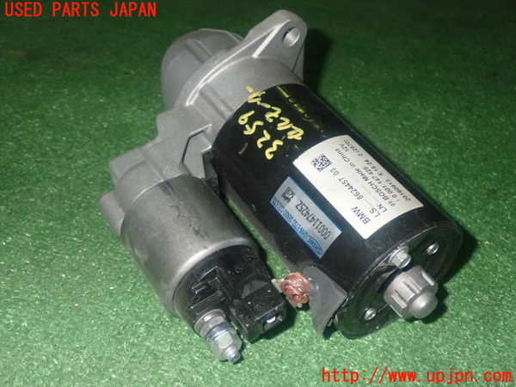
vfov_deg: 32.9
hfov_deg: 42.9
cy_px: 194
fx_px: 656
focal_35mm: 44
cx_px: 258
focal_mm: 7.84
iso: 800
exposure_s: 1/40
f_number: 9
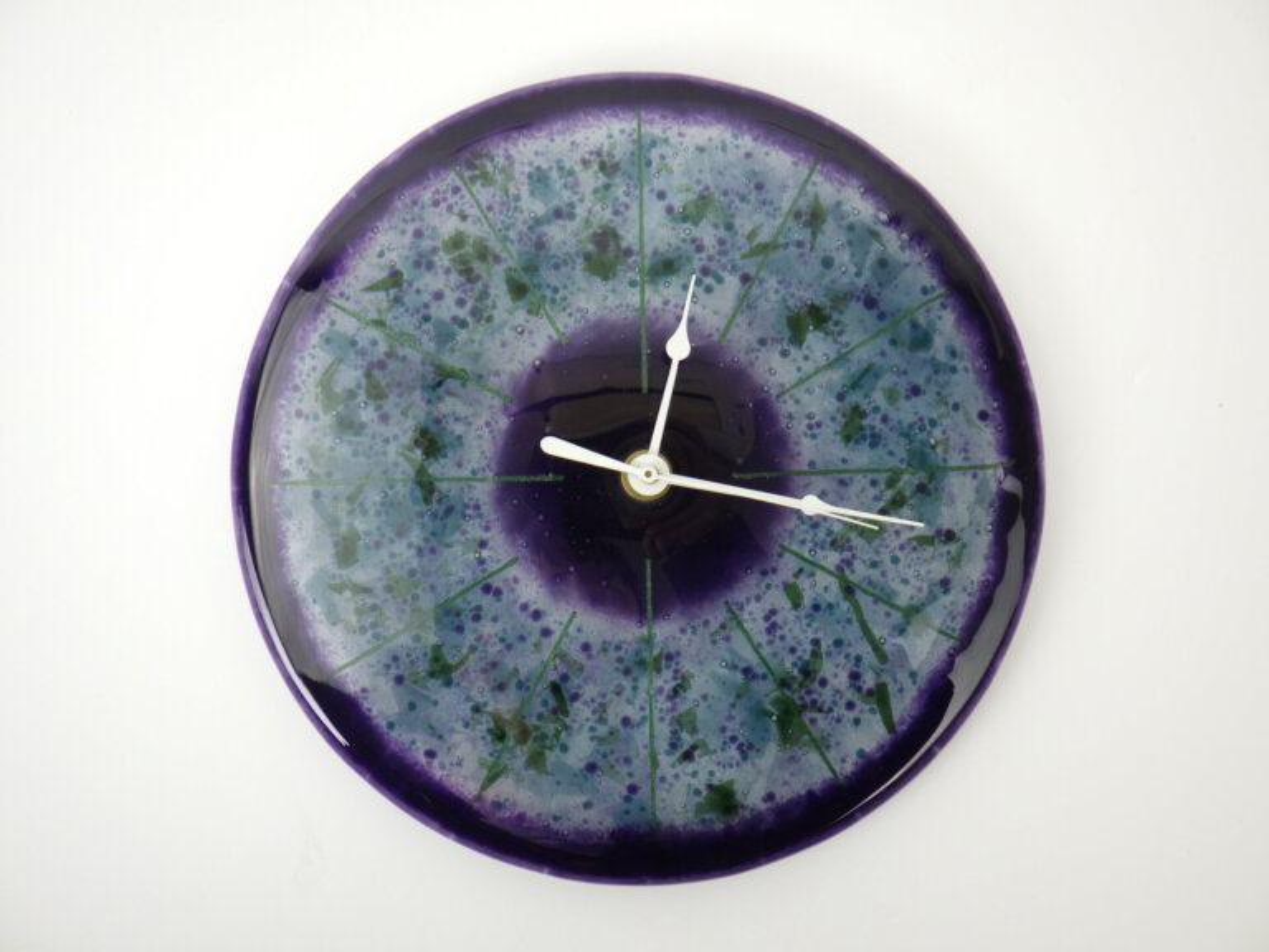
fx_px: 1026
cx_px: 634
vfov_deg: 49.7
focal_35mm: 28
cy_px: 476
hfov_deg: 63.4
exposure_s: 1/30
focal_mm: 5
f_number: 3.5
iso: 125
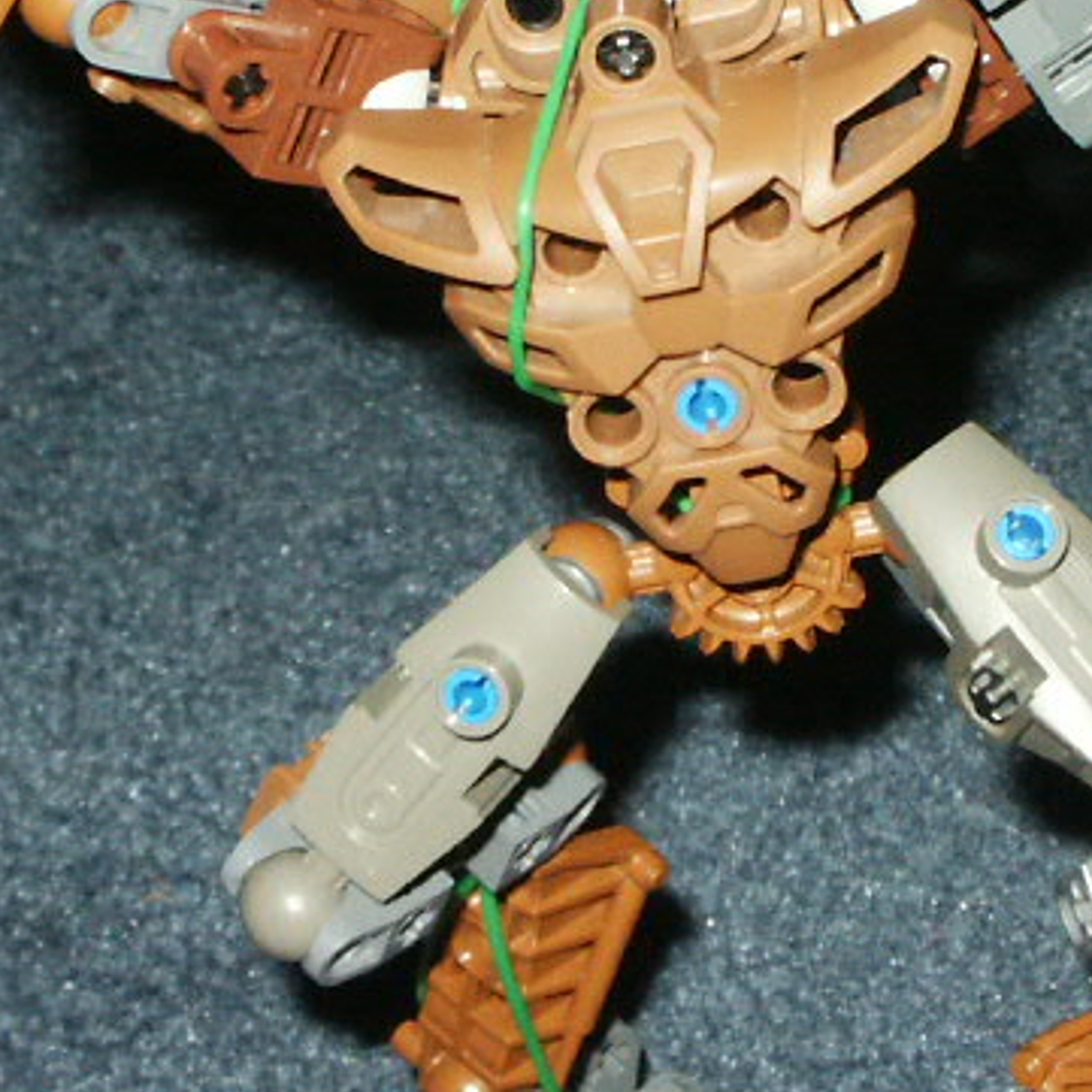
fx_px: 5139
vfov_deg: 12.1
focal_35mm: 144
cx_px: 672
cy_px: 342
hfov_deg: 12.1
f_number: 8
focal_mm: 9.61
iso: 200
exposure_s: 1/45
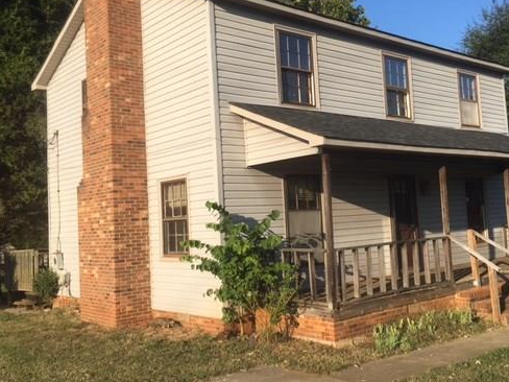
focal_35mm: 38
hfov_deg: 48.9
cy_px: 173
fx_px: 559
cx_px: 282
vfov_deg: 37.7
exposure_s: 1/1261
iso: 25
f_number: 2.2
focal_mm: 4.15
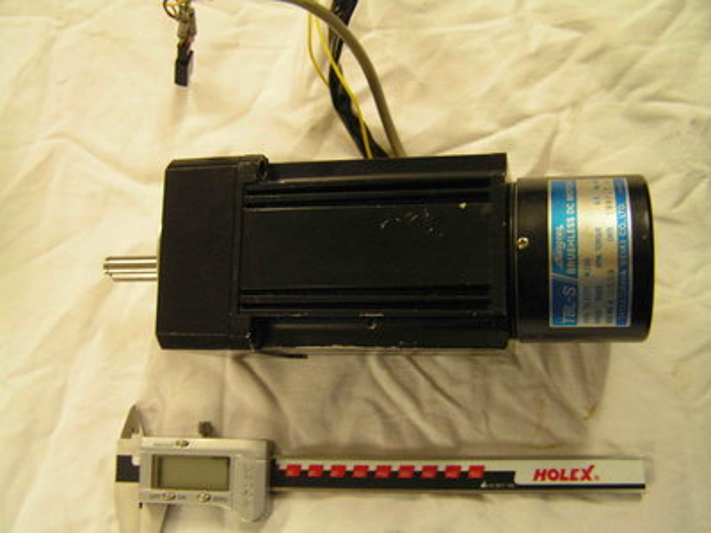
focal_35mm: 38
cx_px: 356
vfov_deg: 37.7
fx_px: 781
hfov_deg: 49.0
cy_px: 266
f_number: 2.8
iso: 200
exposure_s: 1/13
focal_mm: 6.3
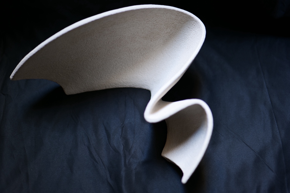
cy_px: 96
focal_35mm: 50
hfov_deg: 39.6
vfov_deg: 27.0
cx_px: 145
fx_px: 403
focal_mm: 50
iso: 320
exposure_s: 1/60
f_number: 1.8
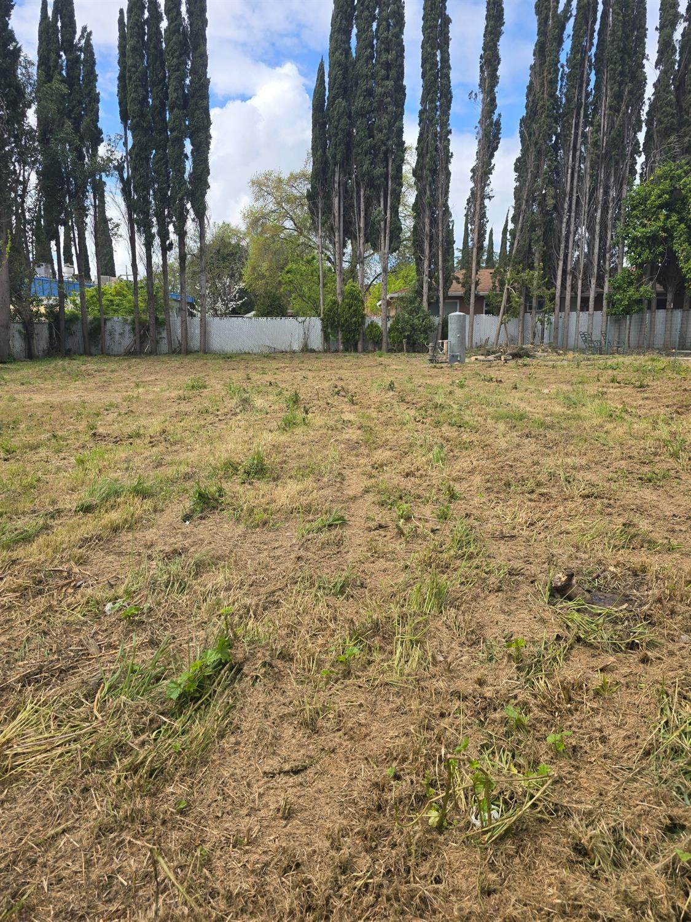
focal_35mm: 23
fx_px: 612
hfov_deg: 58.9
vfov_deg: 73.9
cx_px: 346
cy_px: 461
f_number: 1.7
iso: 12
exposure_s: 1/563
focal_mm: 6.3
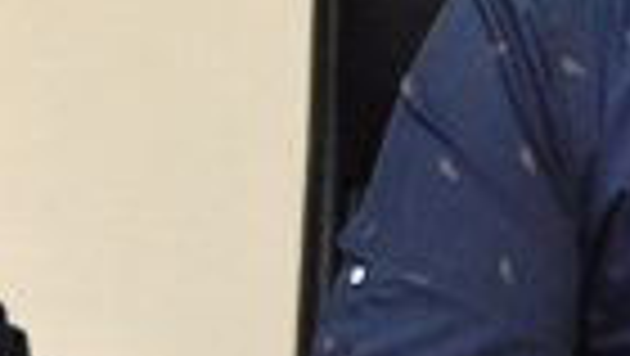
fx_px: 6152
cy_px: 268
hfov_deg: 5.8
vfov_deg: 3.3
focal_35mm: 368
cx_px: 824
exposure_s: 1/50
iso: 400
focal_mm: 32
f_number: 4.5
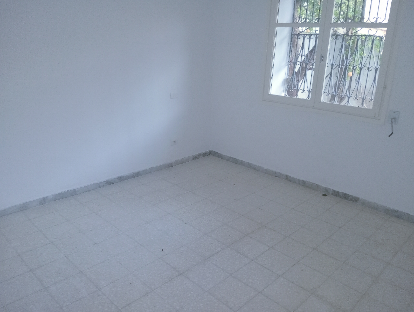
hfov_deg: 63.4
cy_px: 156
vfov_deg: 49.9
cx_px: 207
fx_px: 335
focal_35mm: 28
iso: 979
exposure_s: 1/25
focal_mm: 3.98
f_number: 1.8
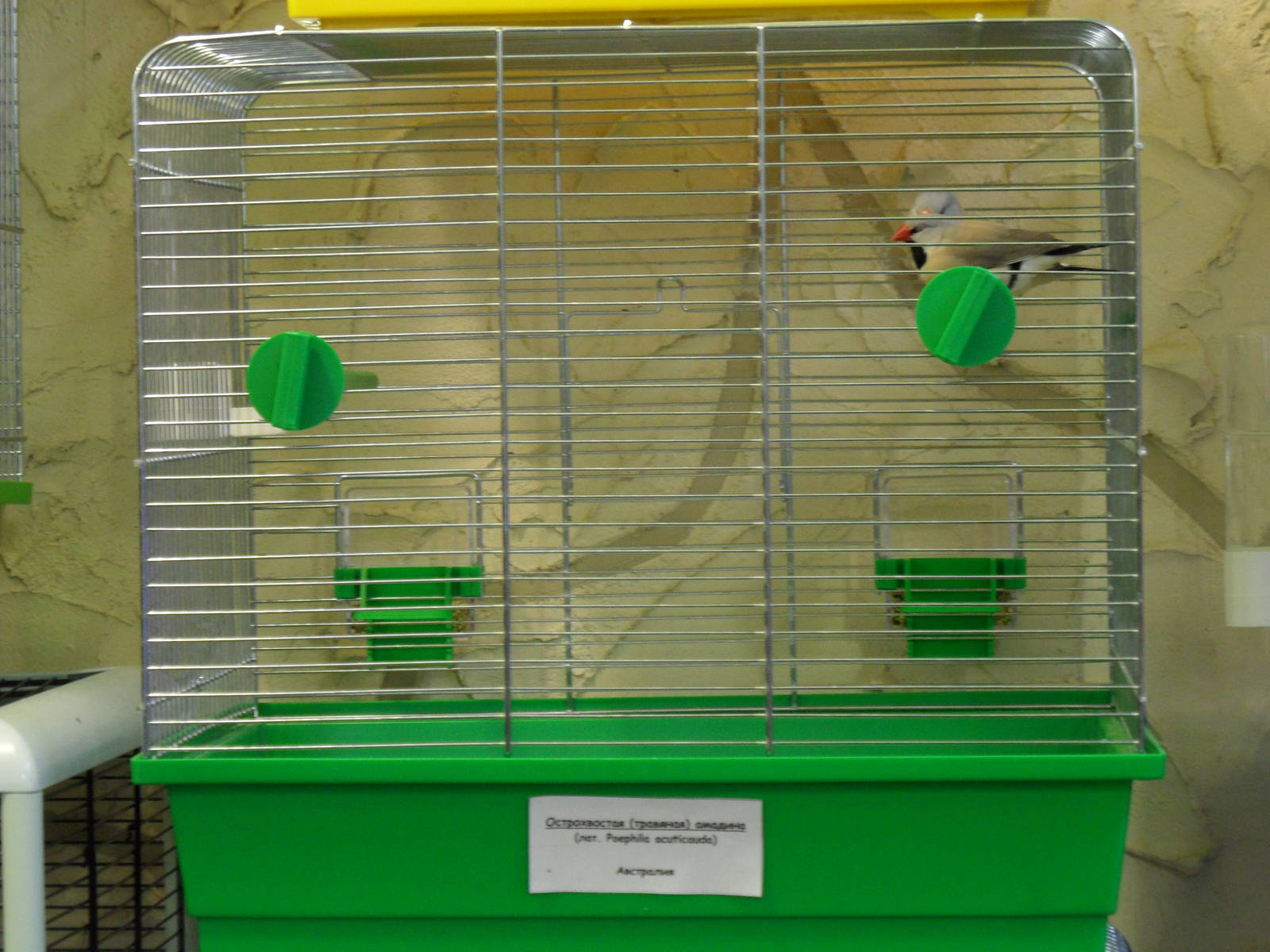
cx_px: 635
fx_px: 3669
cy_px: 476
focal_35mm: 100
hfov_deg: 19.6
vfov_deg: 14.8
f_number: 4.4
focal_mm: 16.3
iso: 200
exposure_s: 1/8
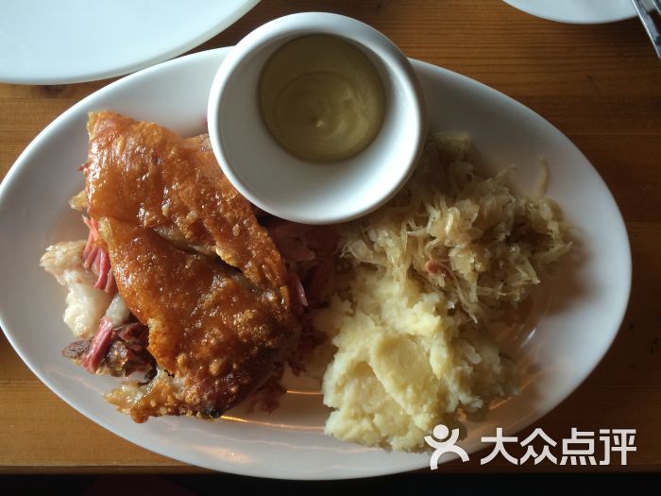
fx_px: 554
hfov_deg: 61.7
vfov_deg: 48.2
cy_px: 248
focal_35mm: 29
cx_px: 330
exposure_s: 1/30
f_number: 2.2
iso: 80
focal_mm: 4.15
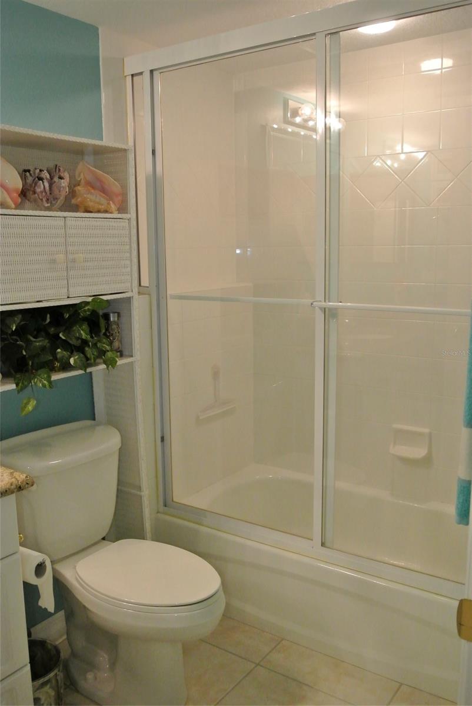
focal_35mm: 32
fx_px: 628
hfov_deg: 41.2
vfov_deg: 58.7
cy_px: 353
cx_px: 236
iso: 1600
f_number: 3.8
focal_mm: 12.2
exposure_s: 1/160
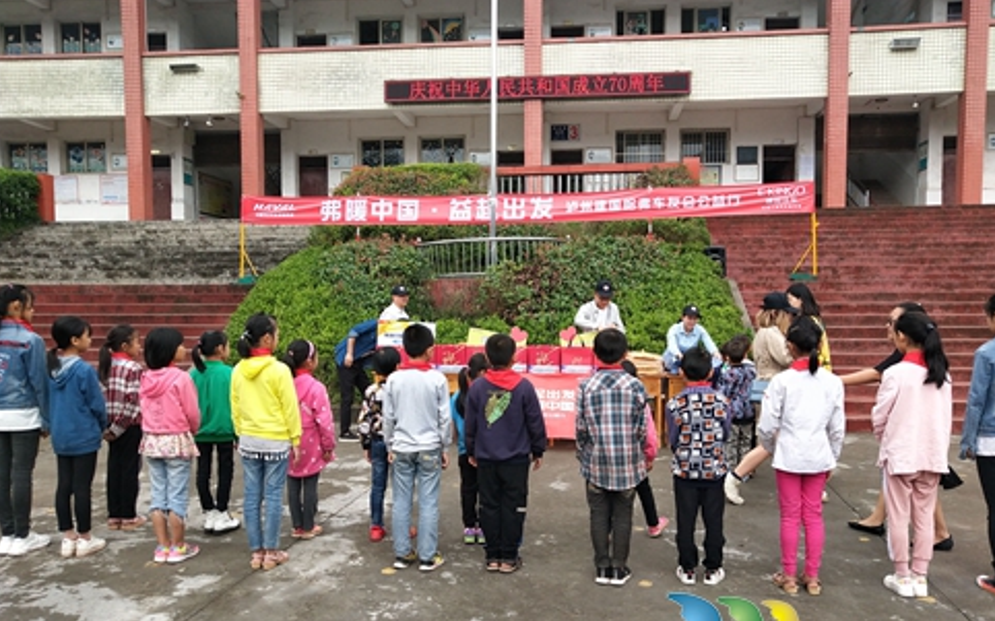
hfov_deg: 58.1
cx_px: 512
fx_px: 895
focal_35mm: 33
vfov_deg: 38.2
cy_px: 348
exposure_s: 1/640
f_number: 1.8
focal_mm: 3.95
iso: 50
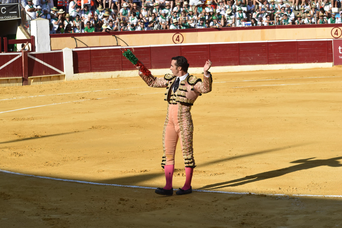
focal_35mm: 105
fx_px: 997
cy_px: 114
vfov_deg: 13.0
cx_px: 171
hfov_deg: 19.5
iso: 400
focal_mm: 70
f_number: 9
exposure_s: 1/1250
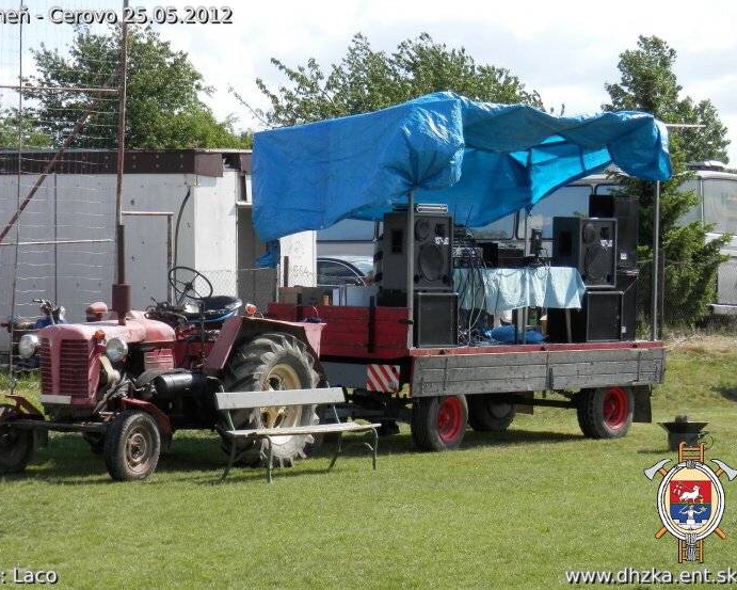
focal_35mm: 92
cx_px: 348
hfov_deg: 20.8
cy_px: 295
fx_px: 2007
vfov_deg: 16.7
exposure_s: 1/320
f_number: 4.8
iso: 80
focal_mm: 15.8
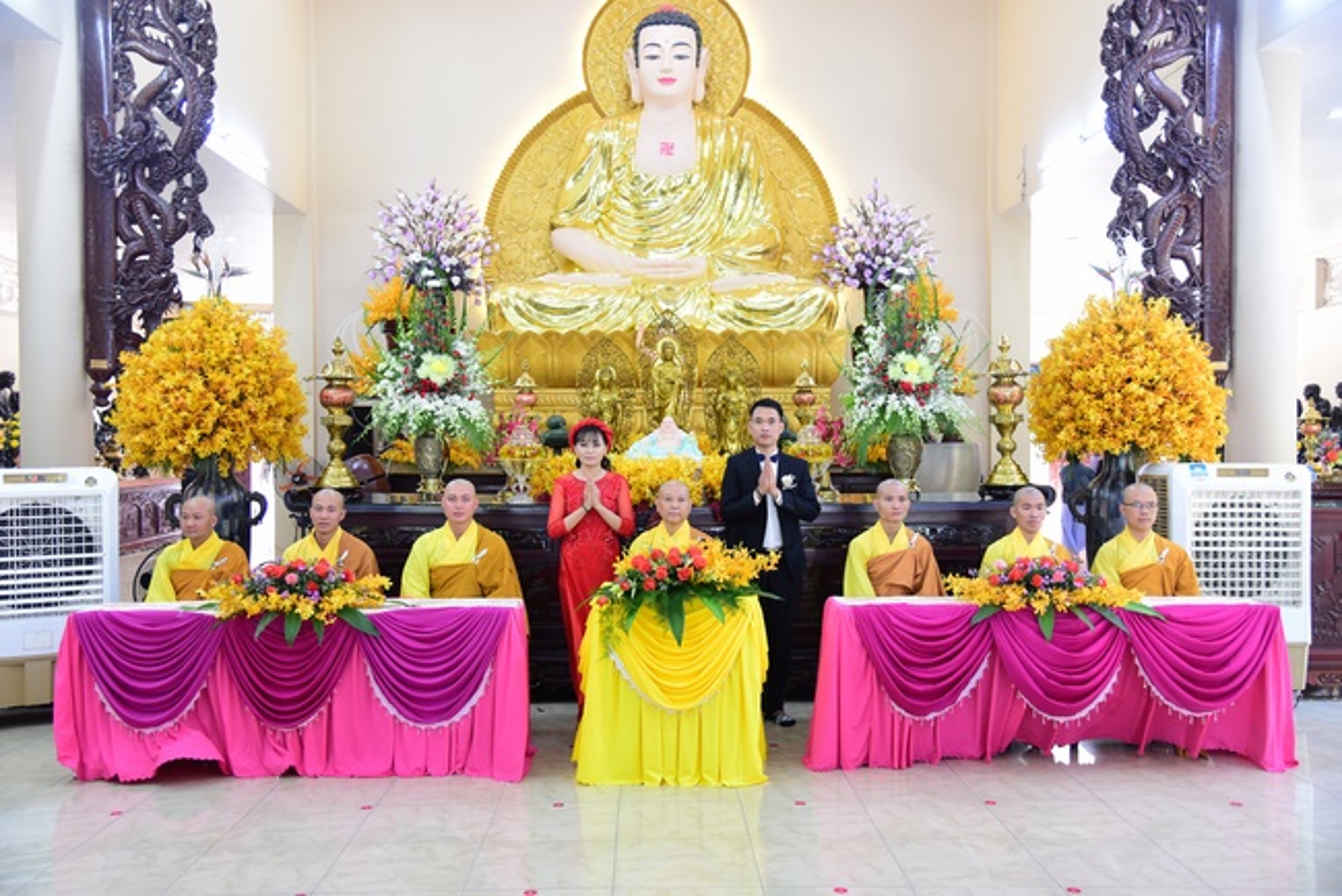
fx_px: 1268
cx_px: 671
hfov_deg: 55.8
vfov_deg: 38.9
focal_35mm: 34
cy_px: 448
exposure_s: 1/50
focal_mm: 34
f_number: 4
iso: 1600
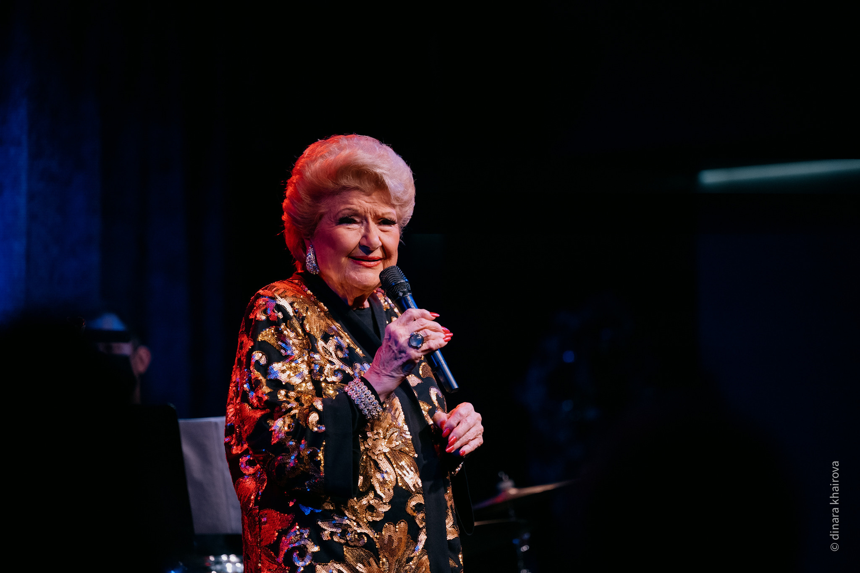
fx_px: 3702
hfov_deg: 13.3
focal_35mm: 155
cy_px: 286
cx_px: 430
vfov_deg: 8.9
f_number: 2.8
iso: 1000
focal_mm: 155
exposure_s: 1/320
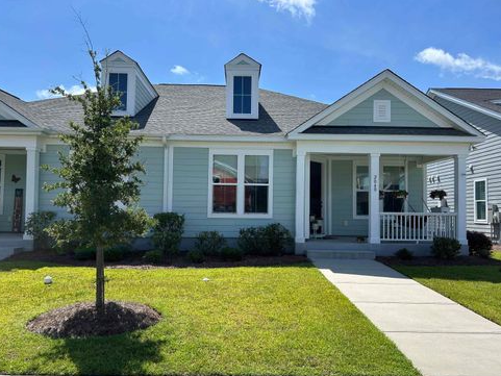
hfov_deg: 65.3
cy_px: 193
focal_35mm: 27
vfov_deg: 51.4
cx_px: 251
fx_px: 391
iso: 50
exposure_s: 1/3968
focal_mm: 5.7
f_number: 1.5
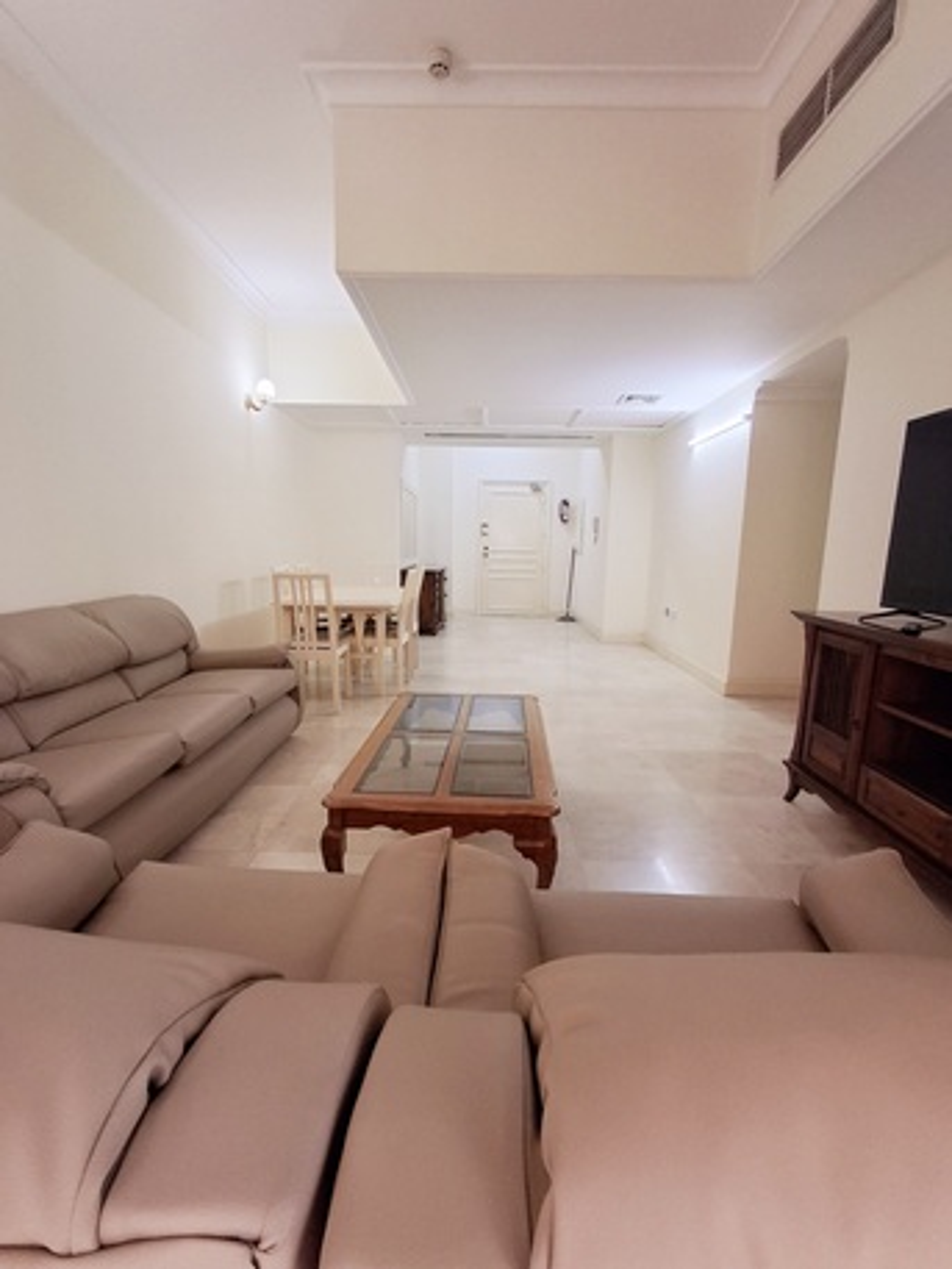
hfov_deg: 78.1
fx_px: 586
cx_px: 476
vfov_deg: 94.5
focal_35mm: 16
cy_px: 634
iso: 160
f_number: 2.2
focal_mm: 1.64
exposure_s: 1/50
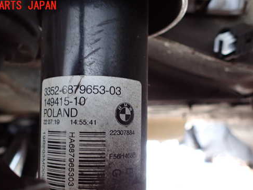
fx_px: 227
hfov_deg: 58.3
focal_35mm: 31
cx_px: 118
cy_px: 117
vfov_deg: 45.1
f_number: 2
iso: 250
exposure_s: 1/30
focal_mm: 4.5
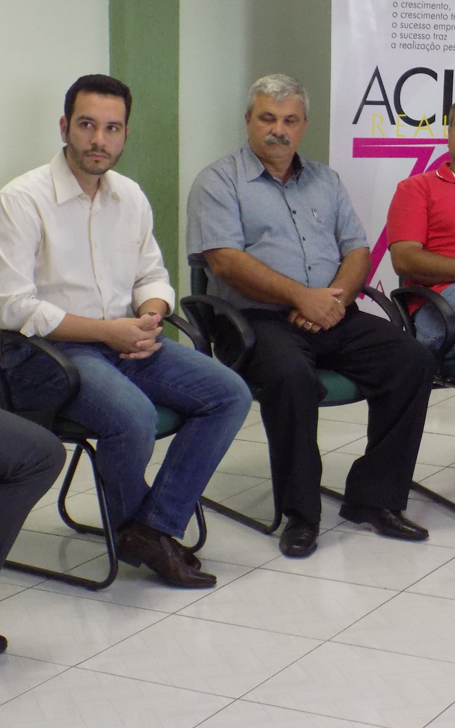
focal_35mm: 88
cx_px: 466
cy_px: 324
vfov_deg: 23.5
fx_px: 1746
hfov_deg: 14.6
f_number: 3.7
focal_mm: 8.1
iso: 320
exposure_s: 1/30
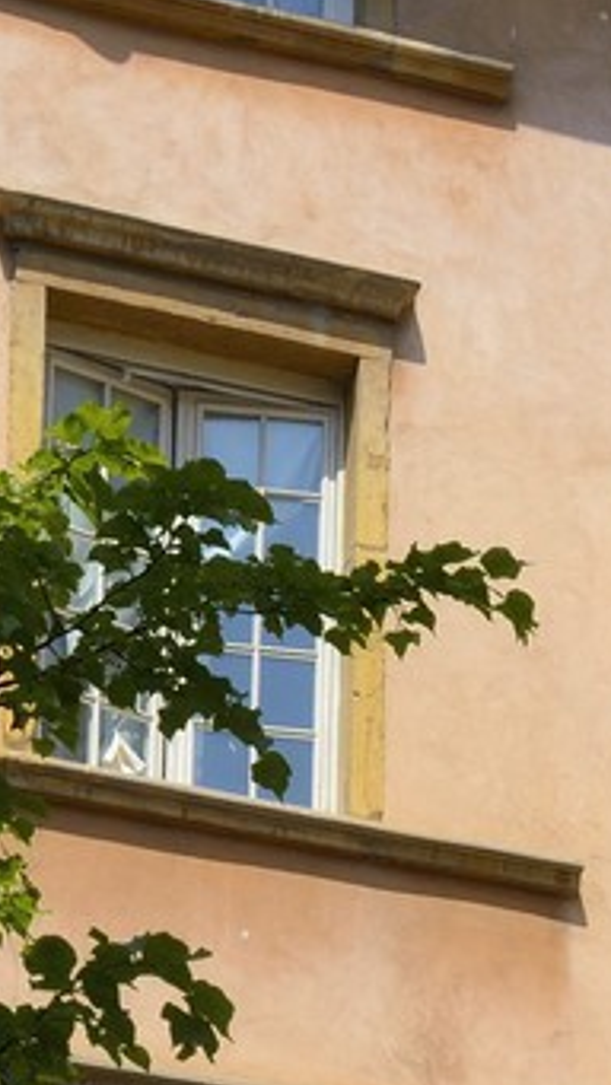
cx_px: 719
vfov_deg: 9.5
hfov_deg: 5.9
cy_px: 2437
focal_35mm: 206
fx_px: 5929
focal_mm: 42
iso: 200
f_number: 14
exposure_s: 1/200
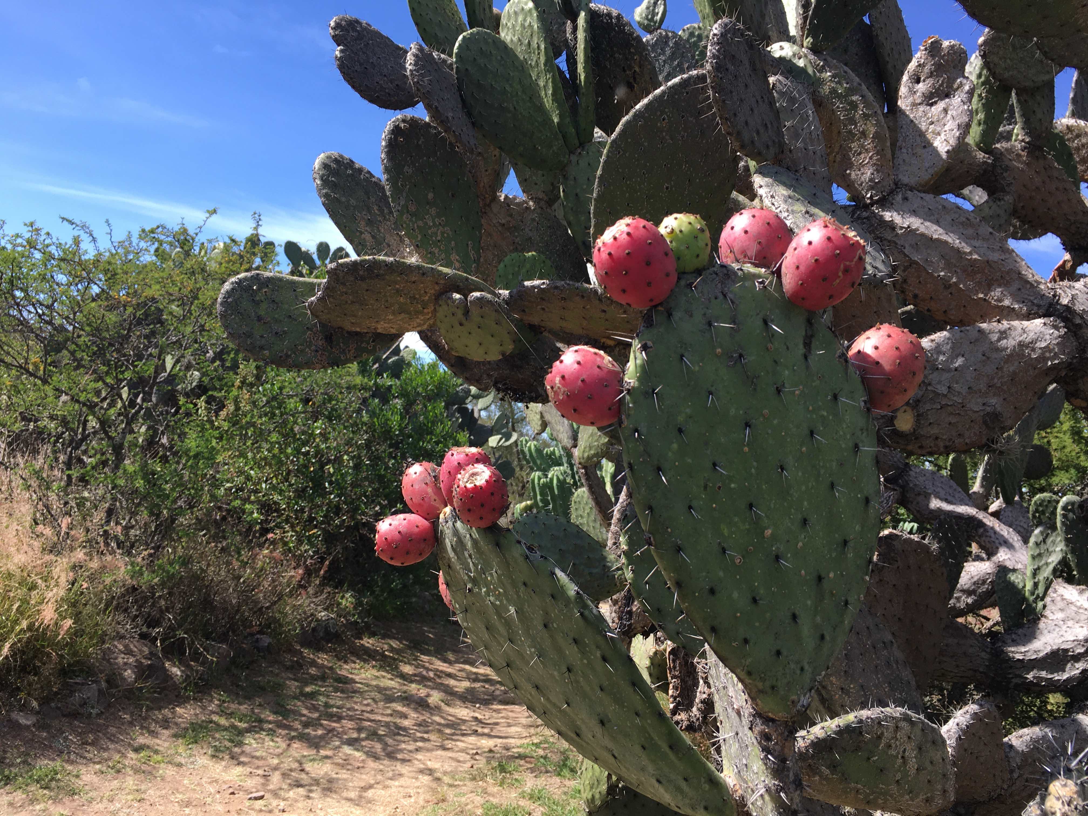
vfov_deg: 48.2
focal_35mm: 29
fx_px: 911
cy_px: 408
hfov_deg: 61.7
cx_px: 544
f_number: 2.2
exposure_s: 1/605
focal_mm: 4.15
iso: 25
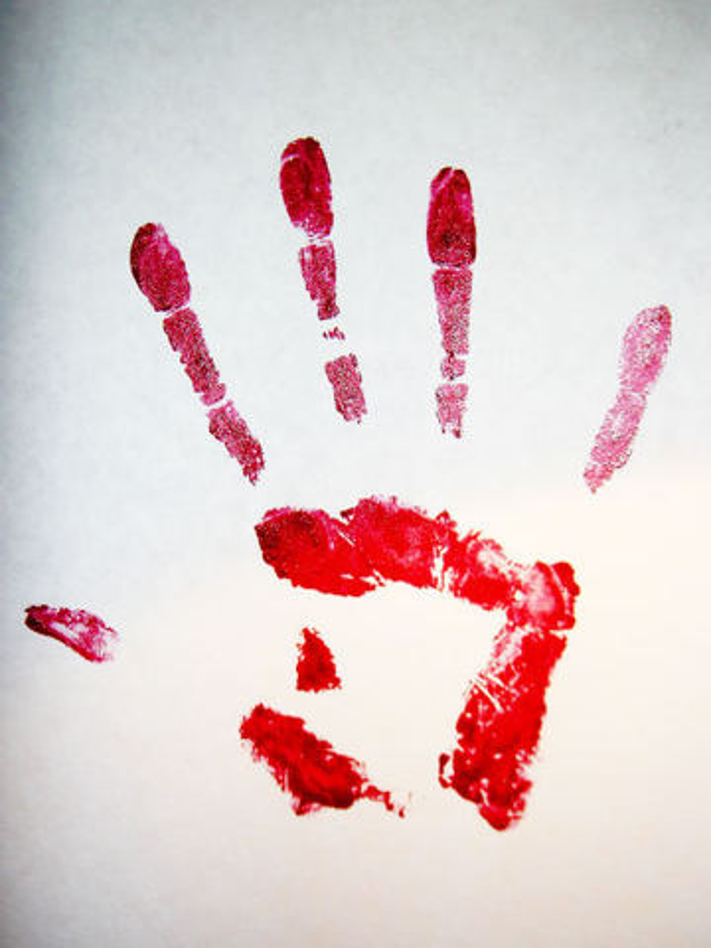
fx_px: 1068
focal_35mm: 39
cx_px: 356
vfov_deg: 47.9
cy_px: 474
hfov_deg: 36.8
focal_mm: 8
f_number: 2.8
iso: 100
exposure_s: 1/60
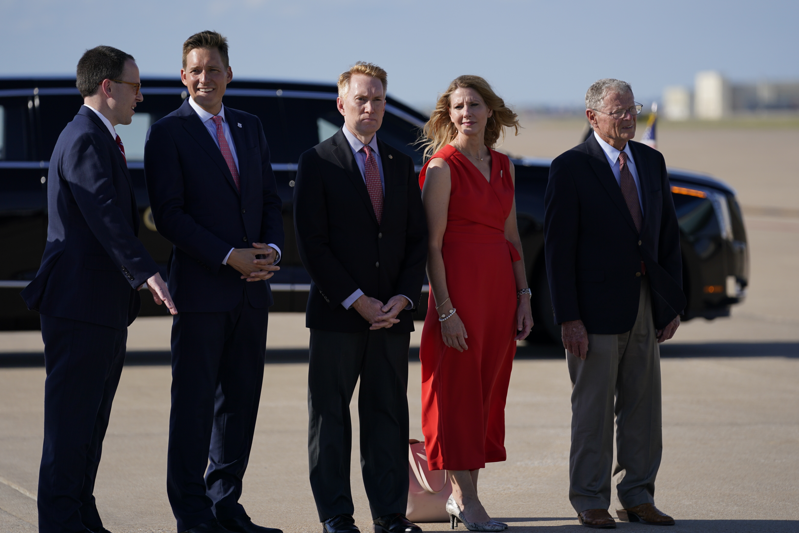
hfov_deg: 9.6
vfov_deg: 6.4
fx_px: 4771
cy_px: 269
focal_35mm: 215
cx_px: 443
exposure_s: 1/3200
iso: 160
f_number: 3.2
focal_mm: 189
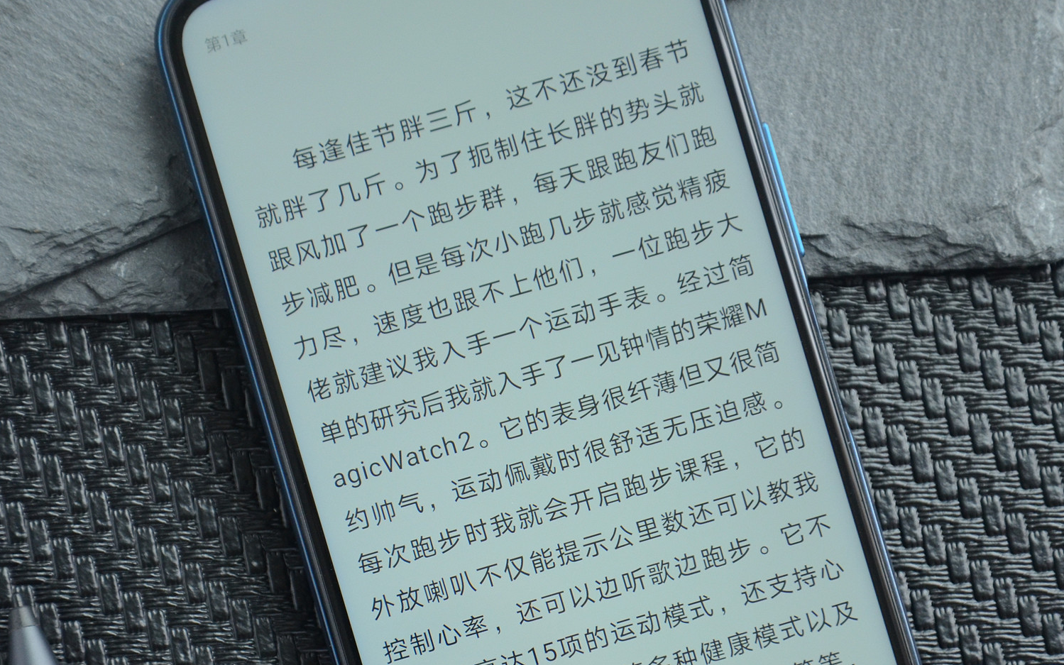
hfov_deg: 9.8
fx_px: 6196
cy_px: 449
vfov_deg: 6.1
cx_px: 523
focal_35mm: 214
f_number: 5.6
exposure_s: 1/125
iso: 1000
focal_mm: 105
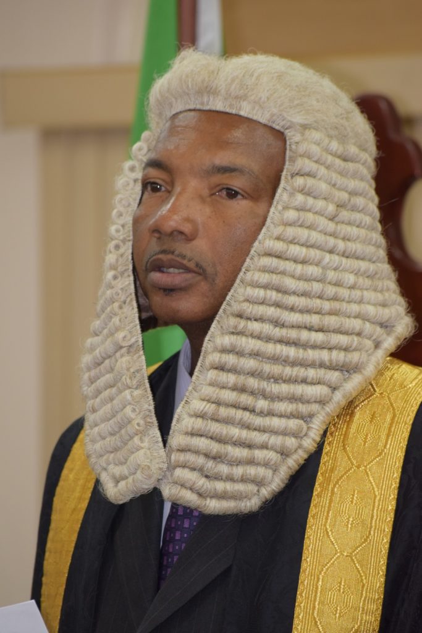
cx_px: 211
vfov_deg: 7.4
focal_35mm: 278
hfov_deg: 5.0
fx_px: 4877
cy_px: 316
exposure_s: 1/80
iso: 800
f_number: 5.6
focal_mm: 185
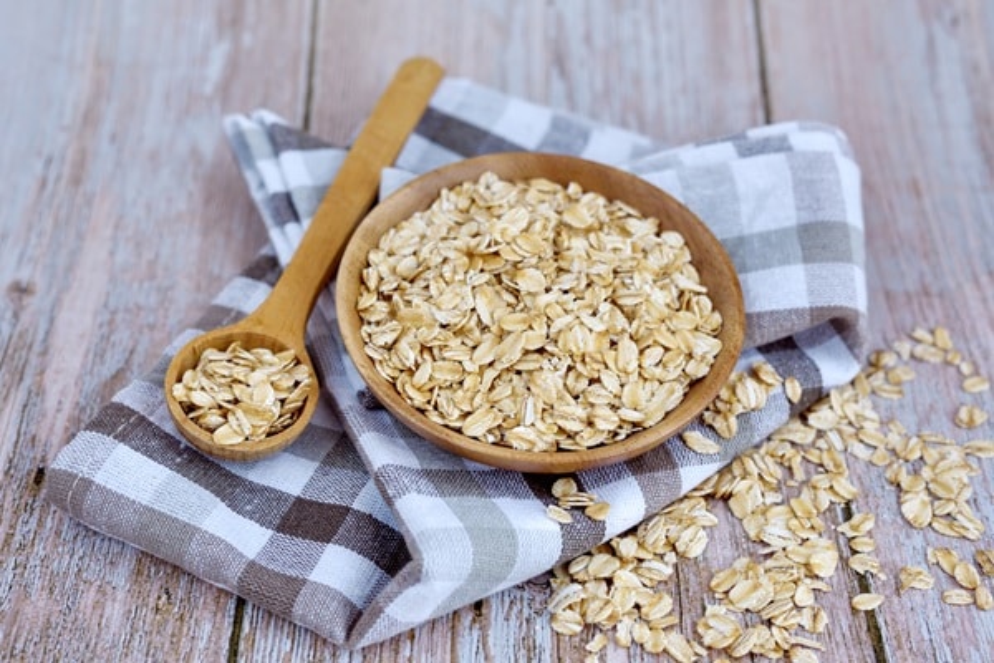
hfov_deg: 39.6
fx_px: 1380
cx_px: 497
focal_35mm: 50
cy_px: 332
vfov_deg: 27.0
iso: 900
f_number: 6.3
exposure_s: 1/200
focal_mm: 50
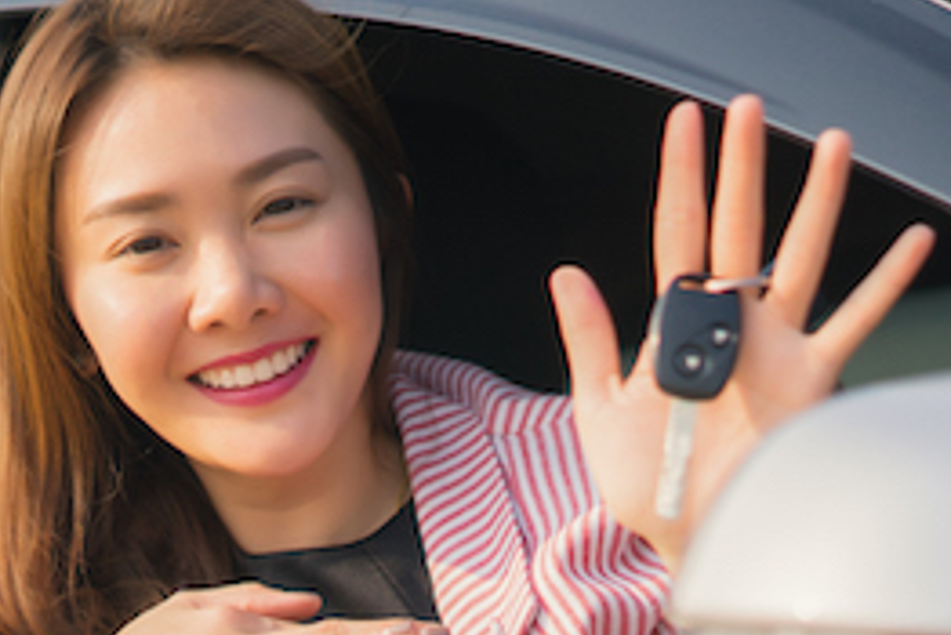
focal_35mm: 122
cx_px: 472
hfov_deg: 16.8
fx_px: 3224
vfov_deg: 11.2
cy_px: 484
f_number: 1.8
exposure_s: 1/8000
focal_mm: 50
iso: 400
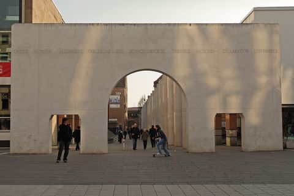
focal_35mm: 48
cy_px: 98
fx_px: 392
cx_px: 147
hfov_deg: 41.1
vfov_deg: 28.1
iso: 200
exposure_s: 1/800
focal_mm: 32
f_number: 4.5
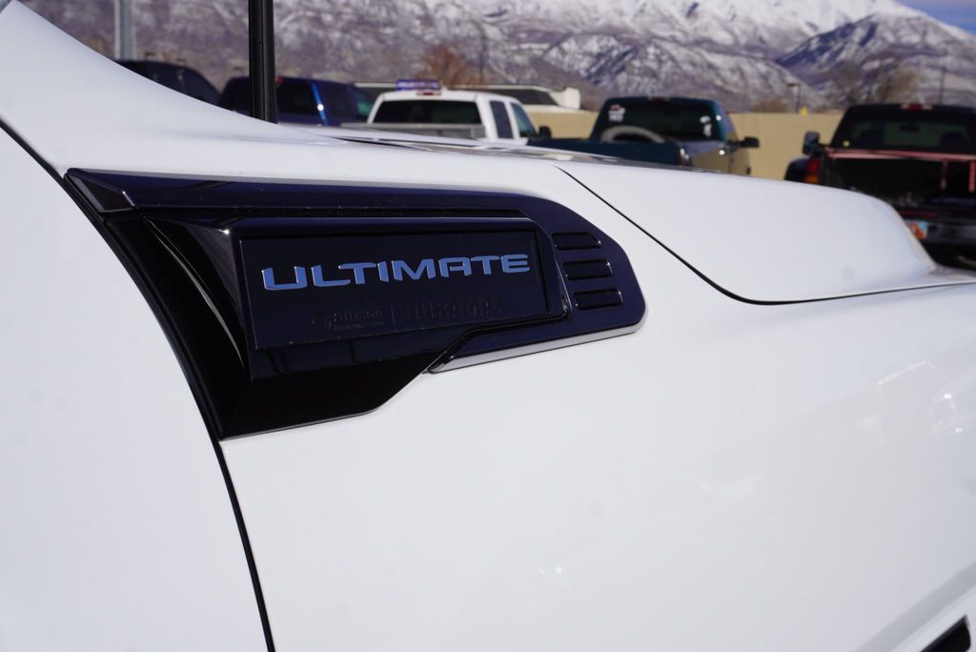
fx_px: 1058
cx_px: 488
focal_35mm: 39
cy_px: 326
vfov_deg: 34.3
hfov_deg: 49.5
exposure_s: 1/400
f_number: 11
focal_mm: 26
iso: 100
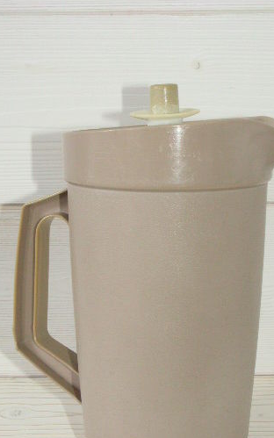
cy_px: 265
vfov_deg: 38.0
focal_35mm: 53
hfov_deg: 24.4
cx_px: 158
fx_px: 633
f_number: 5.6
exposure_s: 1/60
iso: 200
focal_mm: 10.21
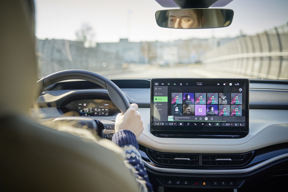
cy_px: 96
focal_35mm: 44
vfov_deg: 30.5
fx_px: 352
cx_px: 144
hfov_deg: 44.5
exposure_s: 1/400
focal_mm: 44
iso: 100
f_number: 2.8
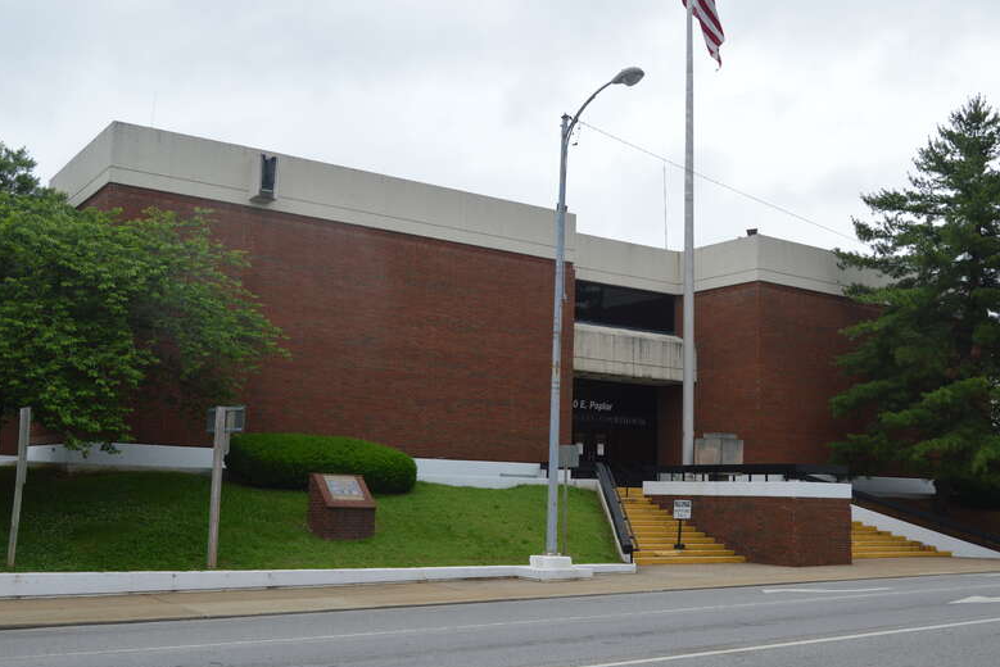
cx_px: 508
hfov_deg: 48.4
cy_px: 330
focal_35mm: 40
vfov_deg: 33.4
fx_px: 1111
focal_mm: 26
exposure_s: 1/200
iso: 100
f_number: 7.1
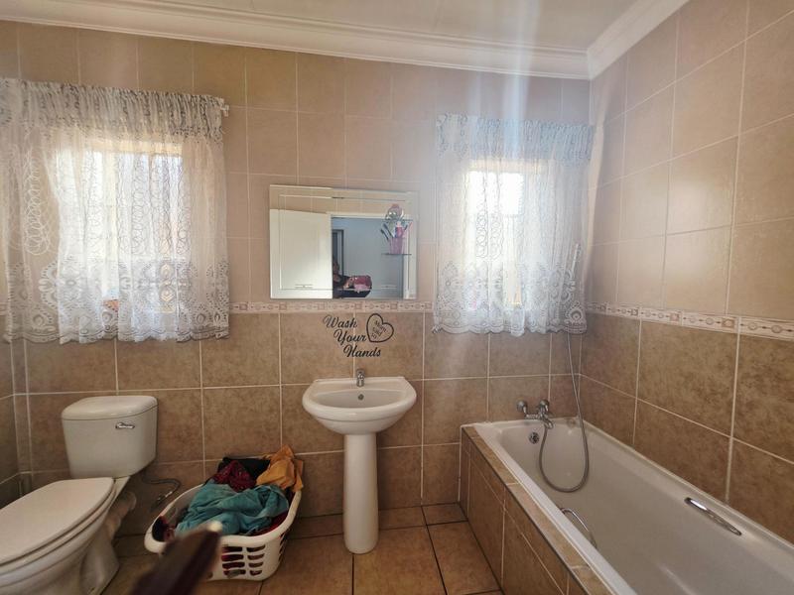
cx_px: 397
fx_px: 298
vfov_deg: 89.9
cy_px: 298
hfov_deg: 106.2
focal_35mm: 13
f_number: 1.9
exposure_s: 1/101
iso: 80
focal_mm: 2.2
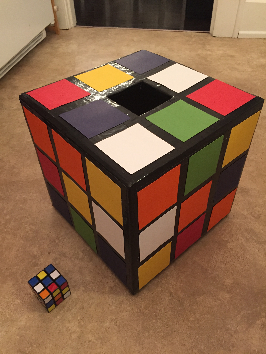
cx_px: 133
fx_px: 297
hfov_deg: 48.2
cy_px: 177
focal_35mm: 29
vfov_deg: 61.7
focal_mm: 4.15
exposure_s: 1/24
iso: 250
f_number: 2.2
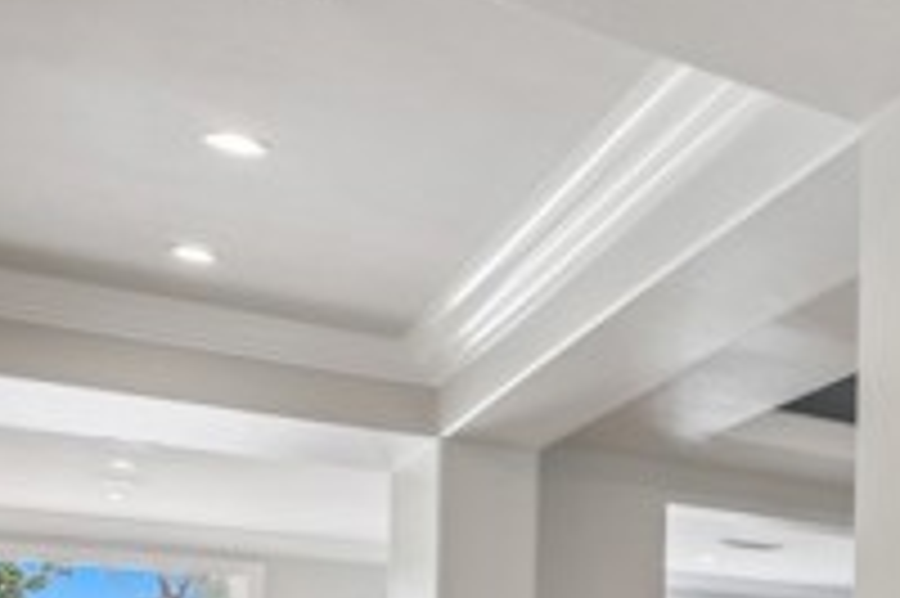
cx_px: 1359
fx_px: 1199
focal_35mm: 48
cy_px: 785
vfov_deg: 24.4
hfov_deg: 27.6
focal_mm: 10
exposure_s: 1/10
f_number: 8
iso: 160
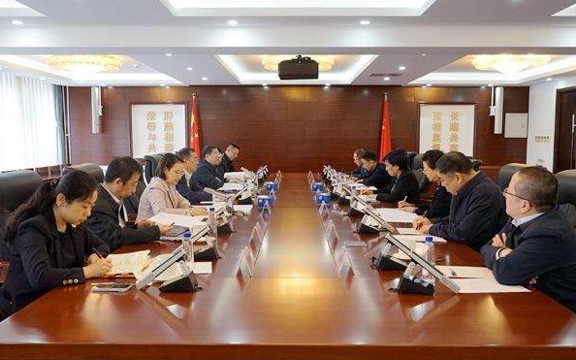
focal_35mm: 35
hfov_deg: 55.3
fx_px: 549
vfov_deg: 36.3
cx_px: 288
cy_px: 191
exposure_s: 1/60
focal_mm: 34
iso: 3200
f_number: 8
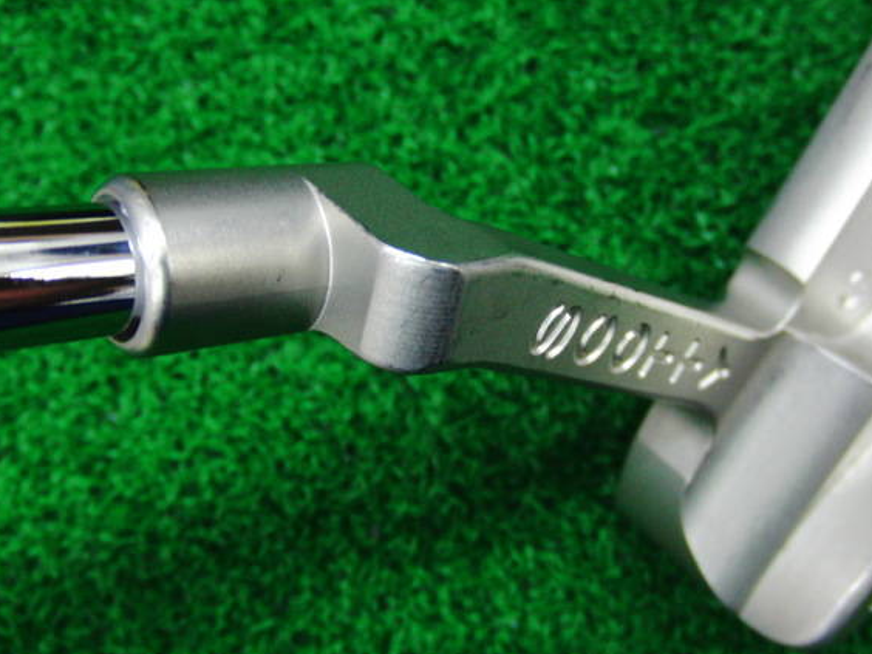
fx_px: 1058
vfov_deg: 34.3
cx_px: 487
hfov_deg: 44.7
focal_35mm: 42
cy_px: 306
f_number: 3.6
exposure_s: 1/40
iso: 400
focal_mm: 6.42
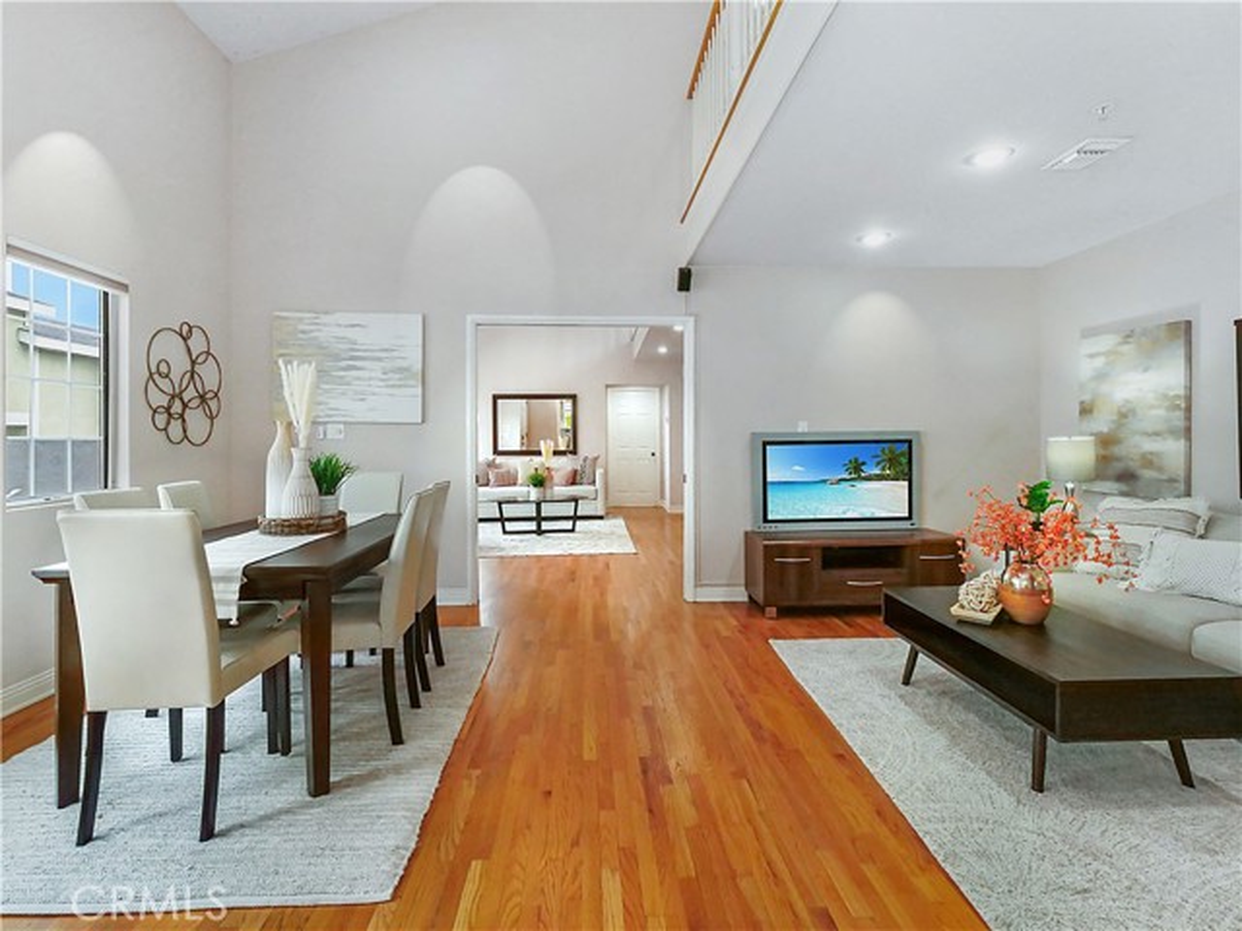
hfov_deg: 94.5
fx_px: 574
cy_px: 466
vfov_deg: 78.1
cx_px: 621
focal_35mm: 16
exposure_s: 1/320
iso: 3200
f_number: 8
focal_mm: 8
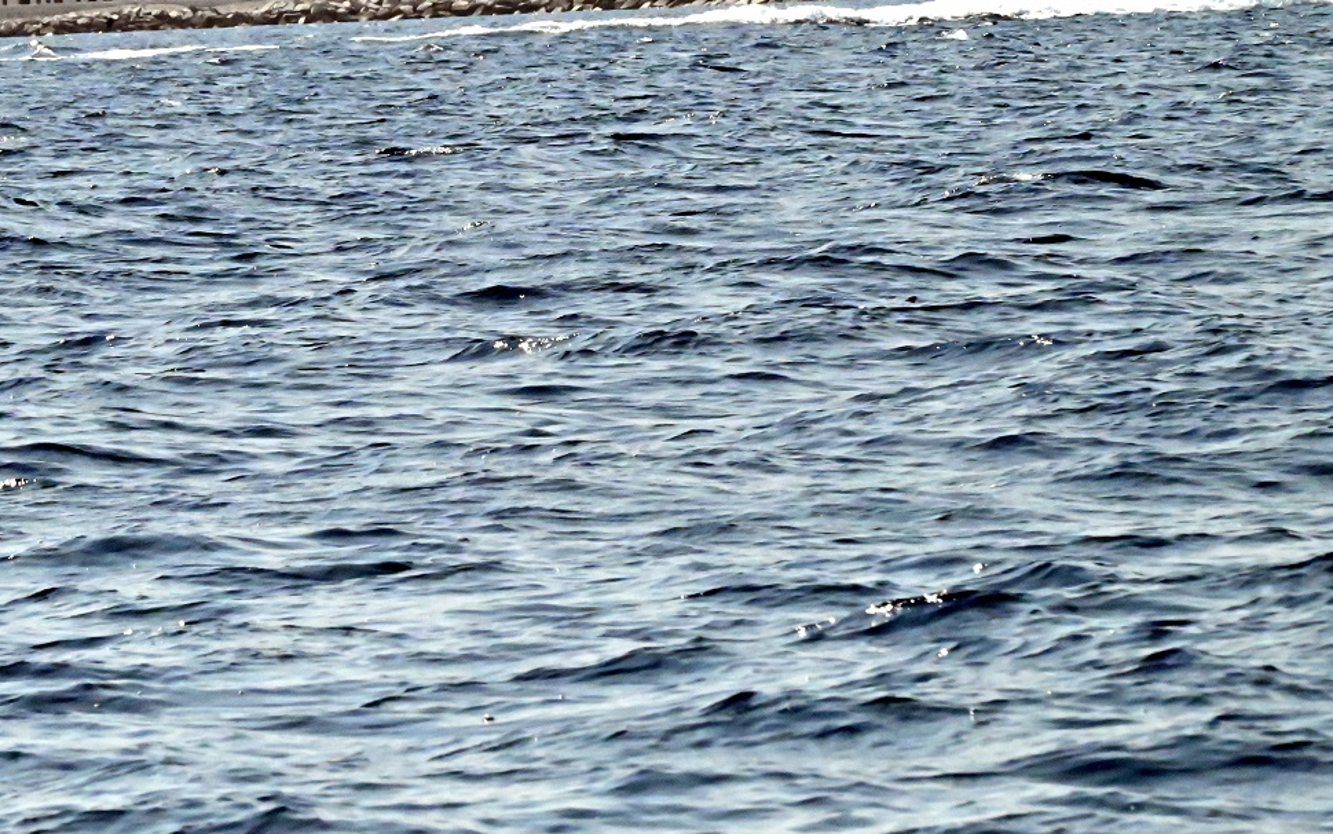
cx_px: 417
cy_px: 297
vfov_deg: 3.1
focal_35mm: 426
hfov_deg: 4.9
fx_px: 15479
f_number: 29
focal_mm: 270
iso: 14400
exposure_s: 1/8000
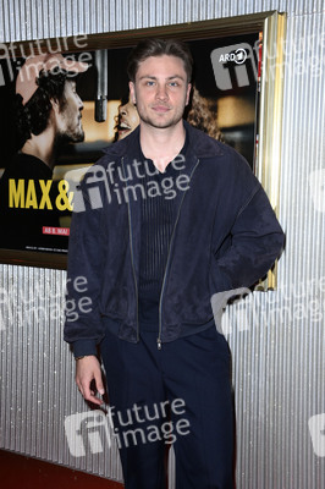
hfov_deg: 24.6
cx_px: 162
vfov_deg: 36.3
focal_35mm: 55
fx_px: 746
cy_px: 244
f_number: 5.6
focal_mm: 55
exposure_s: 1/250
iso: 1250
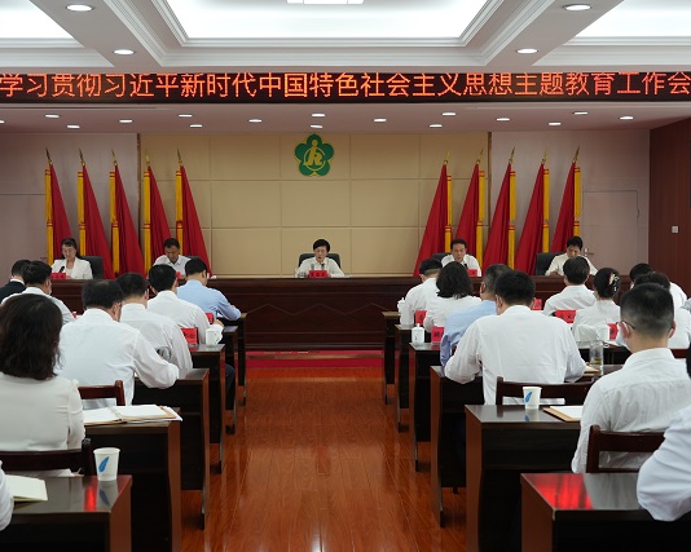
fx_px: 981
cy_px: 275
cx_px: 320
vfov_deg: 31.4
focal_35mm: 48
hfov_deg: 38.8
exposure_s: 1/125
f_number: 5
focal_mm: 42
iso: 1000
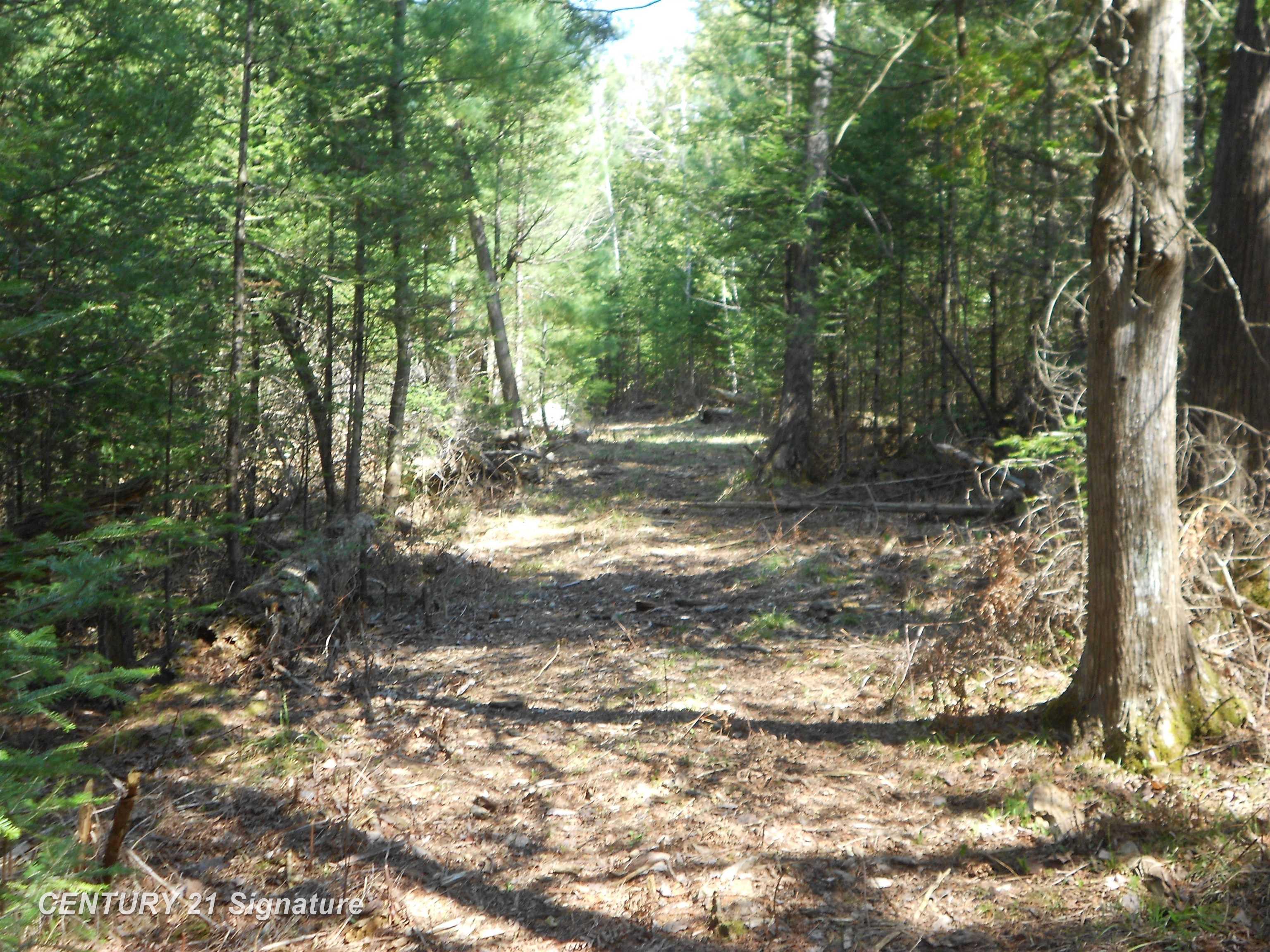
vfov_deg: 33.6
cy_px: 476
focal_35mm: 43
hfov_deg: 43.9
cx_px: 635
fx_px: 1578
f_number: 4.2
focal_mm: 7.7
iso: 80
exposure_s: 1/60
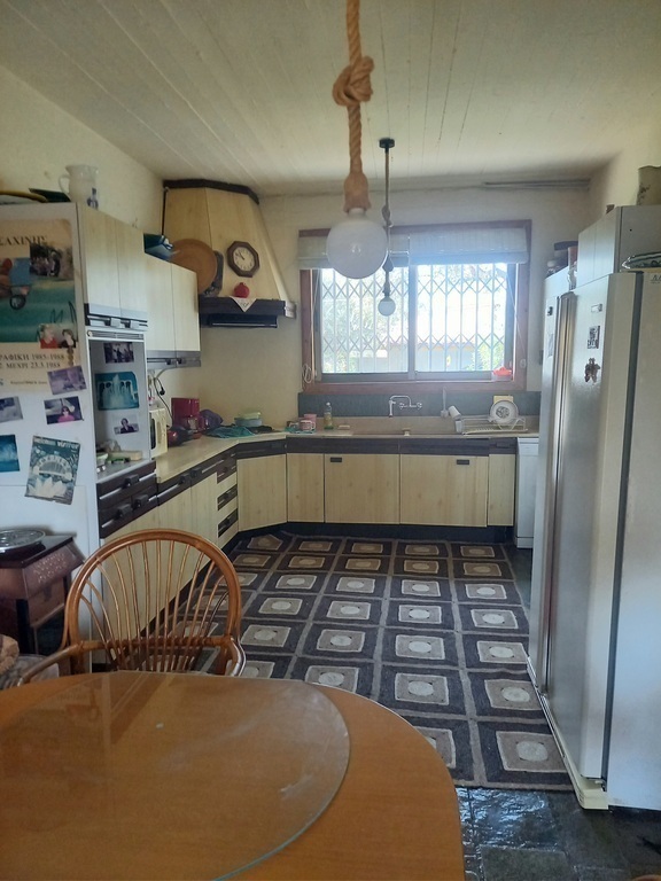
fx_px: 637
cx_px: 330
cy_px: 440
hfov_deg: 54.9
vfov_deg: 69.4
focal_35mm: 25
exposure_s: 1/33
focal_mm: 4.65
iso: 320
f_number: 1.8
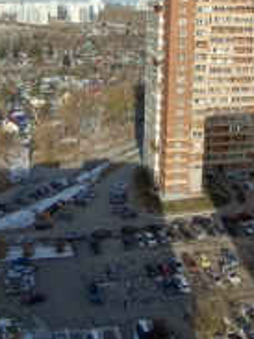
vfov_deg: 43.0
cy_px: 54
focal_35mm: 41
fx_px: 402
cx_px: 108
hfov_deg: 35.0
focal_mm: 1.65
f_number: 2.2
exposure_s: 1/876
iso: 100
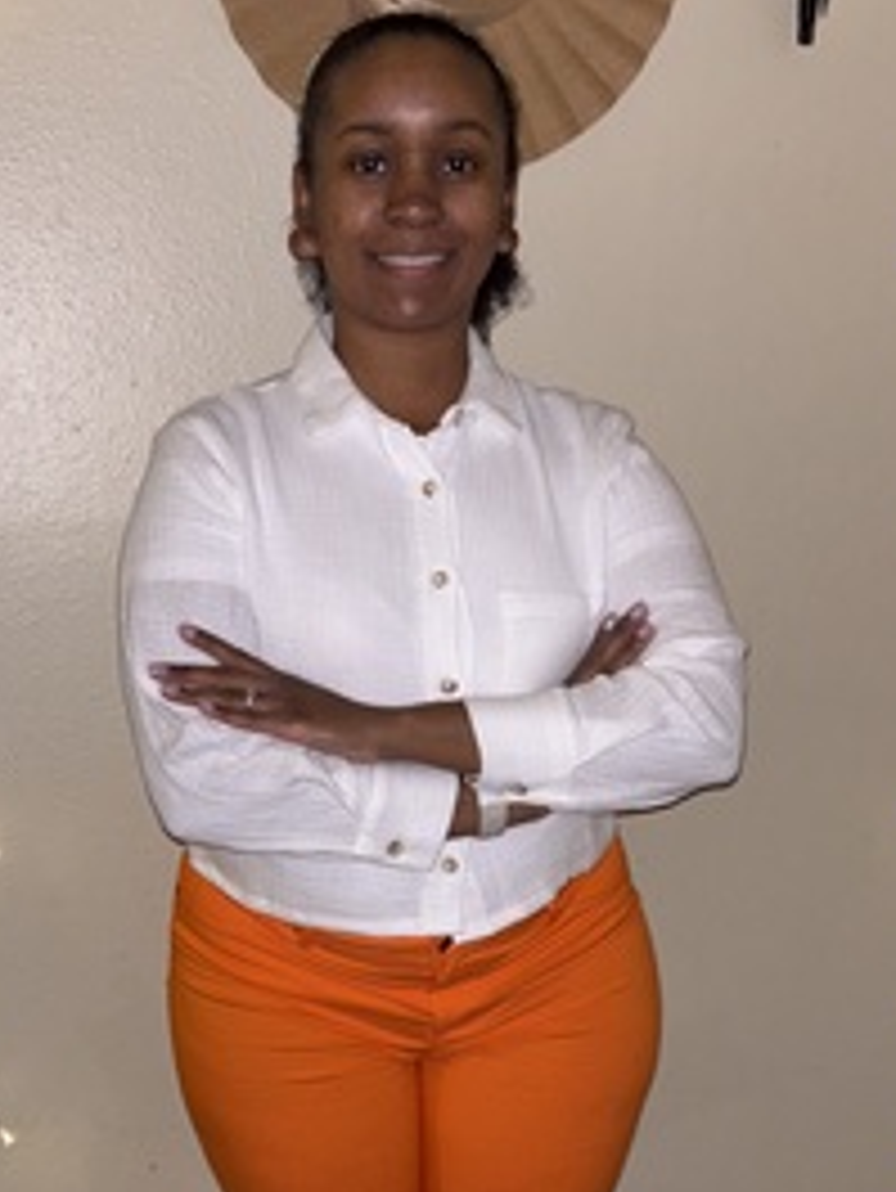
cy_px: 828
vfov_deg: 38.3
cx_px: 286
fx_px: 1690
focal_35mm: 49
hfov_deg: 29.5
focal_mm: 5.96
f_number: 1.6
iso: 80
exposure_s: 1/13
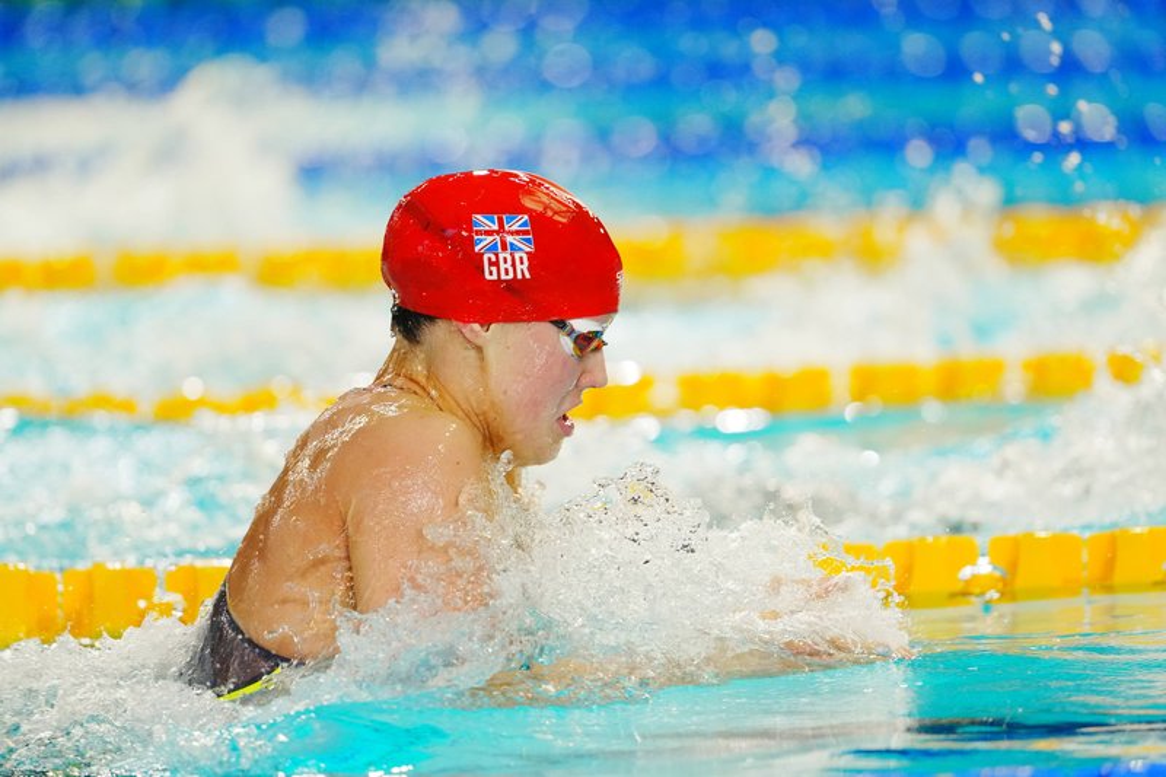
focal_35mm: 420
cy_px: 388
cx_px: 583
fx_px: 13600
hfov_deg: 4.9
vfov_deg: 3.3
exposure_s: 1/1000
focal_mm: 420
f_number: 4
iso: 4000
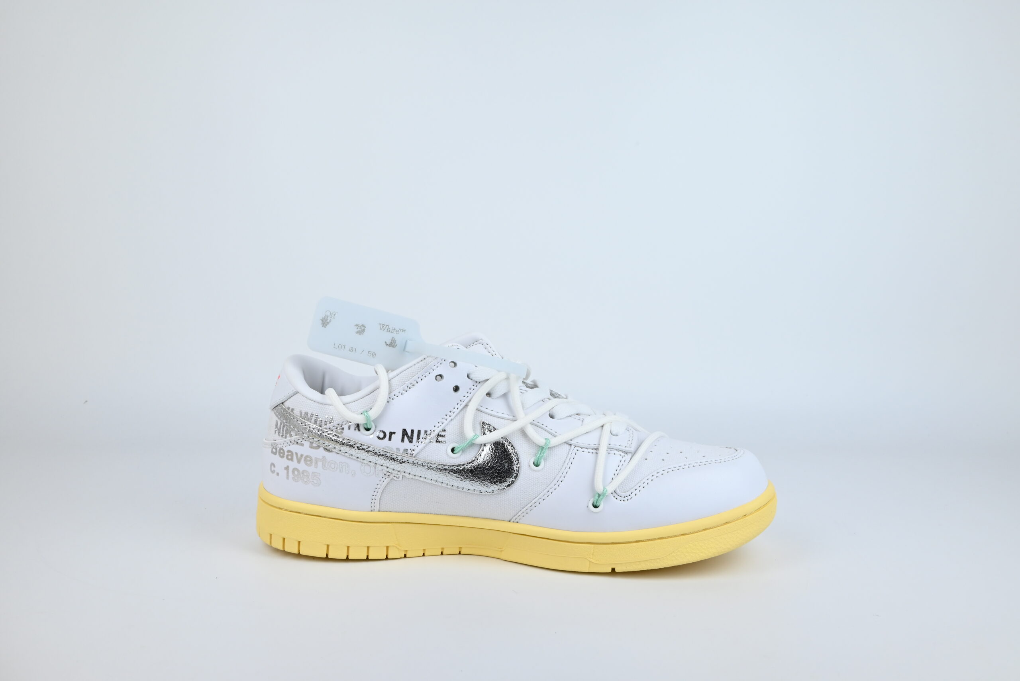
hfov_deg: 63.6
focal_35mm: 29
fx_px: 822
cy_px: 340
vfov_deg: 45.0
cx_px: 510
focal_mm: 29
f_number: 18
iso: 500
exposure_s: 1/125
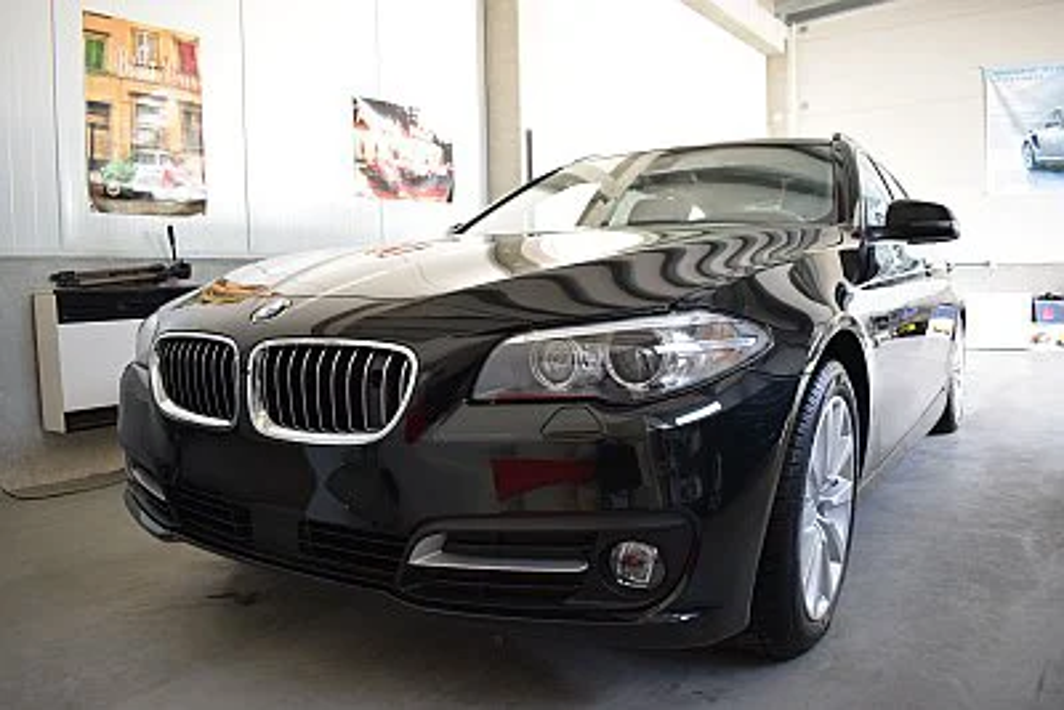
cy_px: 355
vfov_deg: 48.0
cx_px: 532
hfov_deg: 67.4
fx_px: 798
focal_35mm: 27
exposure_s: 1/60
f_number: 4
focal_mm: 18
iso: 800
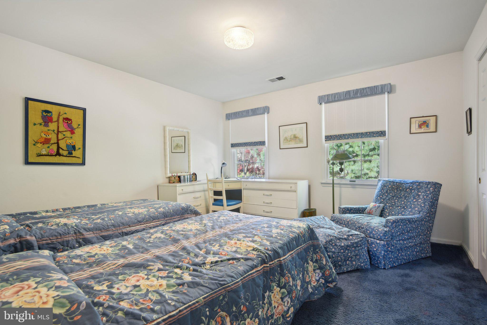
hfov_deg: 96.7
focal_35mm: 16
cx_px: 244
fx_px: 217
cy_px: 162
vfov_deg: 73.8
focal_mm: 16
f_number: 8
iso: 400
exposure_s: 1/5
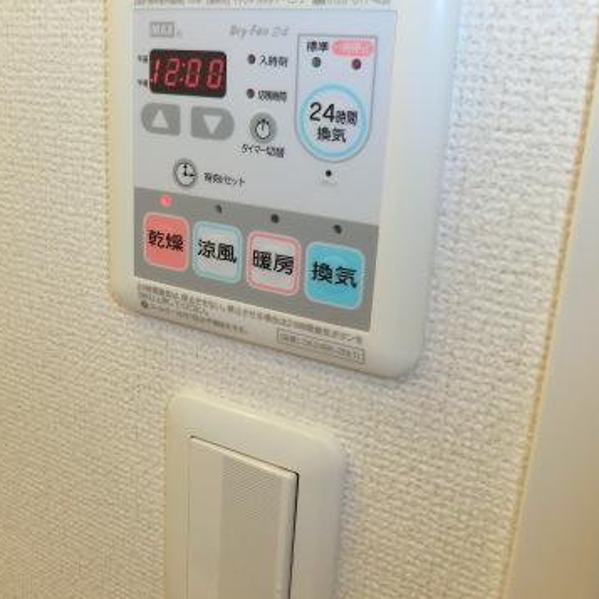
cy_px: 265
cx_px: 180
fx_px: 744
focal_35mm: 38
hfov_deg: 43.0
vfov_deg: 43.8
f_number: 3.2
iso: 160
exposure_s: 1/60
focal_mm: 4.3
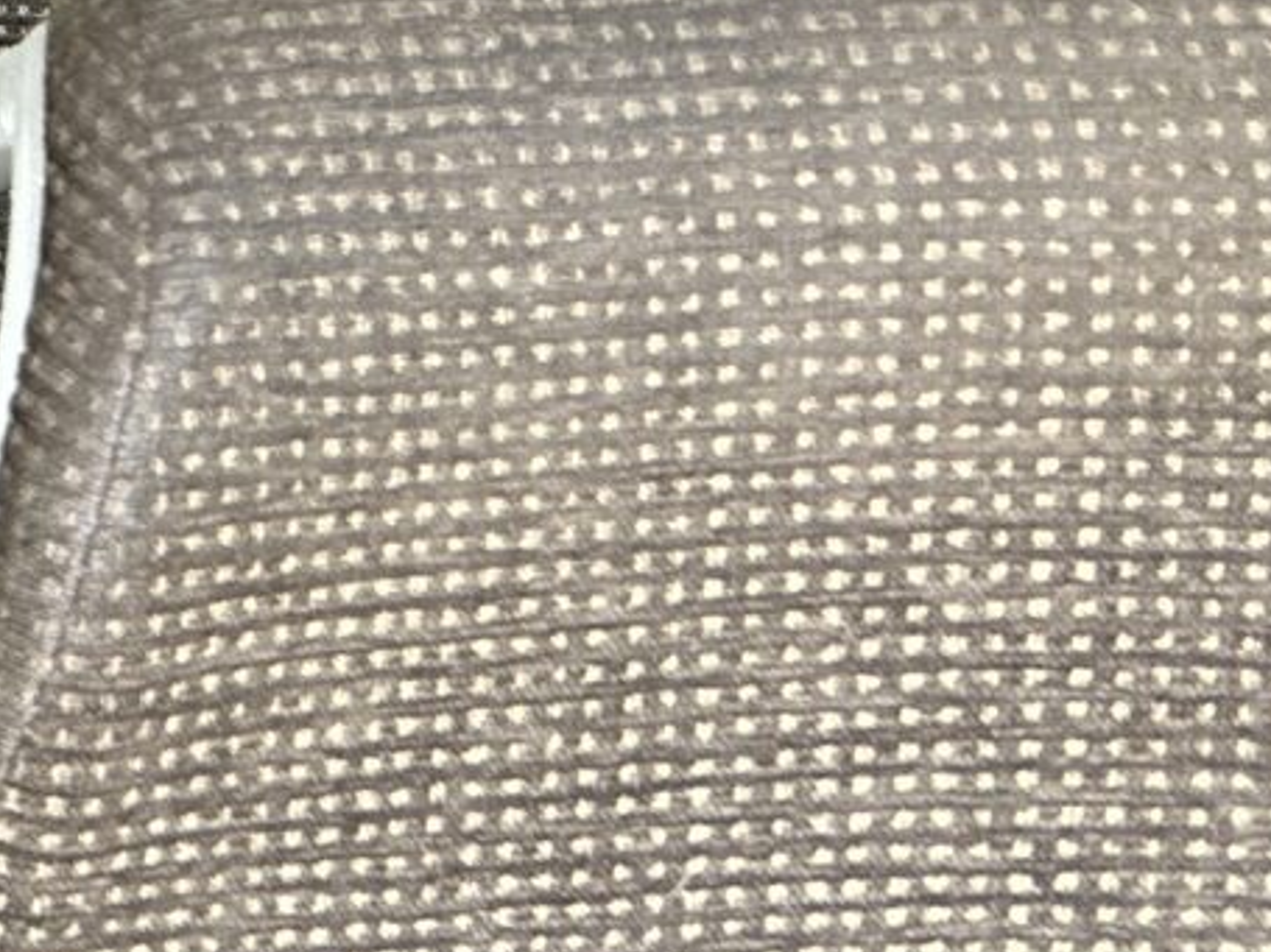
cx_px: -1844
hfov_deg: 11.7
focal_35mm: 135
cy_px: -1463
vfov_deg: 9.5
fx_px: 4956
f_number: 1.78
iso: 320
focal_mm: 6.86
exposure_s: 1/60
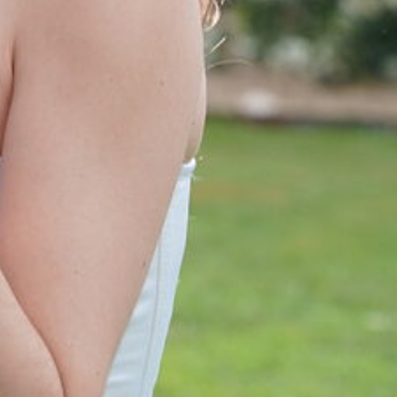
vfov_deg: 6.8
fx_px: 3300
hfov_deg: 6.8
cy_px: -213
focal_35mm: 254
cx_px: -225
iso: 160
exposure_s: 1/160
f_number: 4
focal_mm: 56.3
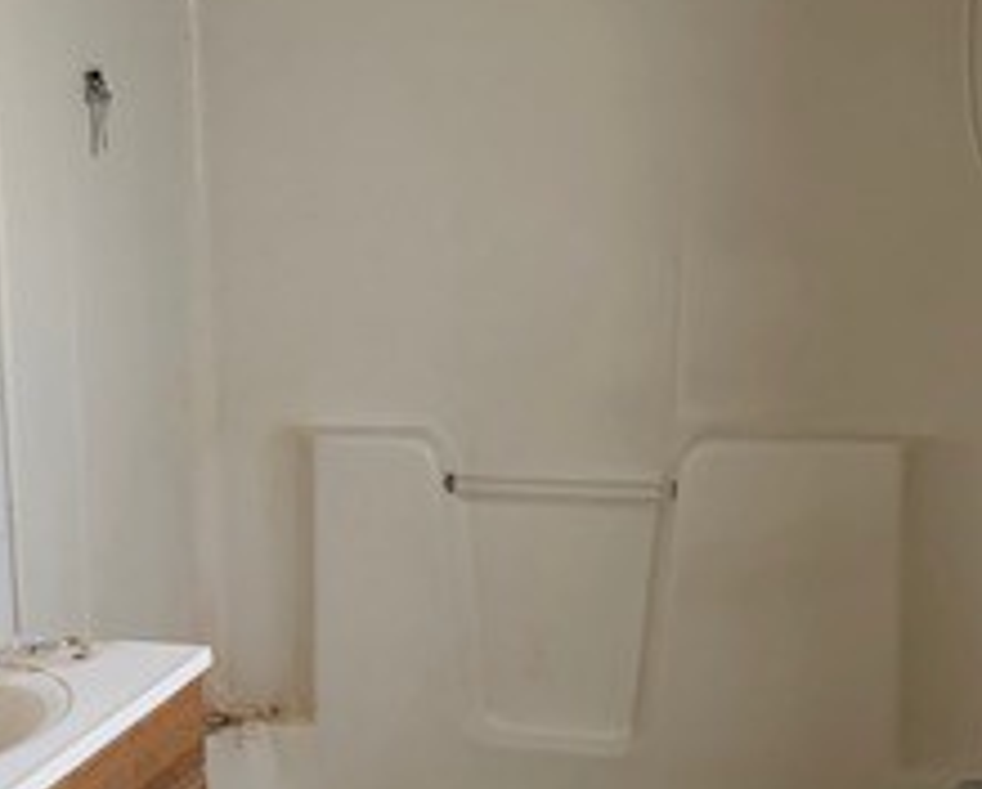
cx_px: 67
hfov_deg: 24.8
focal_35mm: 74
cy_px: 614
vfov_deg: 20.6
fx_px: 2155
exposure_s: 1/60
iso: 250
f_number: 1.8
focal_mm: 4.25
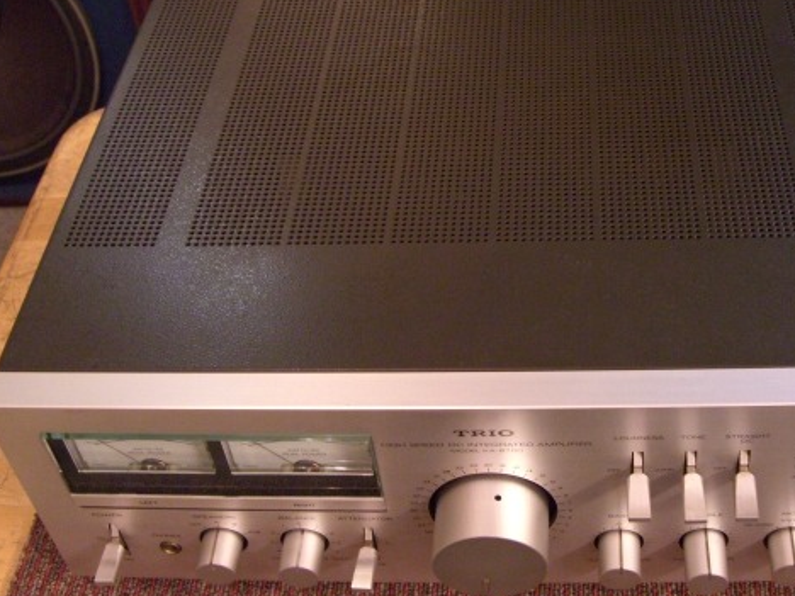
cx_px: 508
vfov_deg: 28.0
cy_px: 236
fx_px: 1194
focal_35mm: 52
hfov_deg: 36.6
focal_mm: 7.9
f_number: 2.8
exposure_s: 1/13
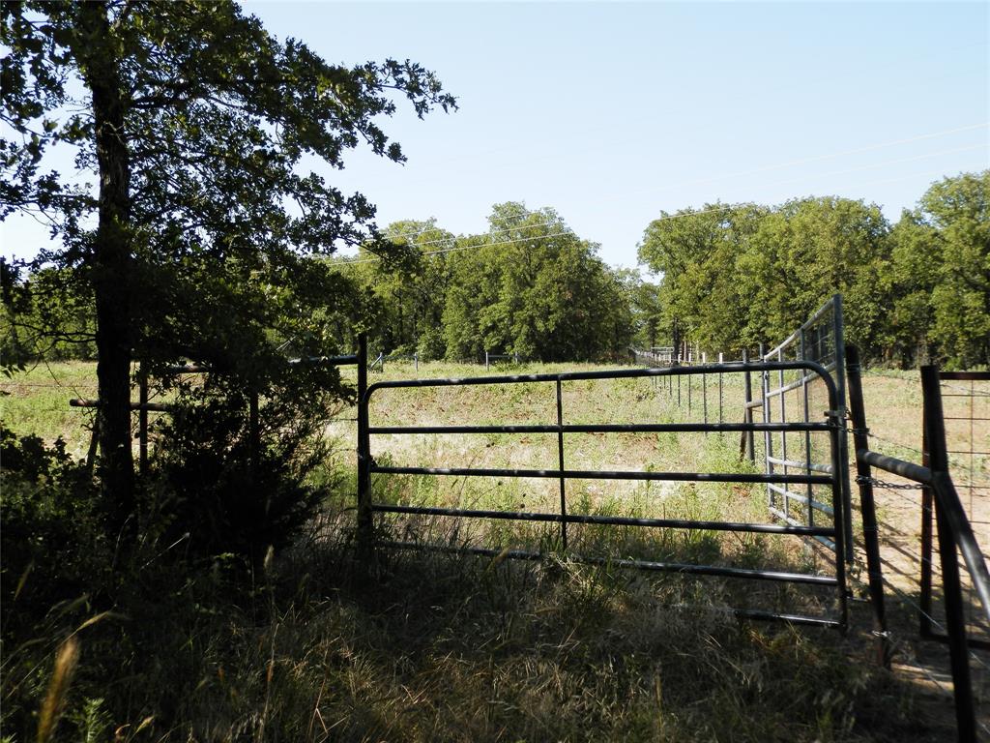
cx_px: 495
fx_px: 1316
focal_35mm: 46
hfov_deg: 41.2
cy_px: 372
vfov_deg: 31.5
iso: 80
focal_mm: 8.2
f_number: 10.2
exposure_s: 1/50
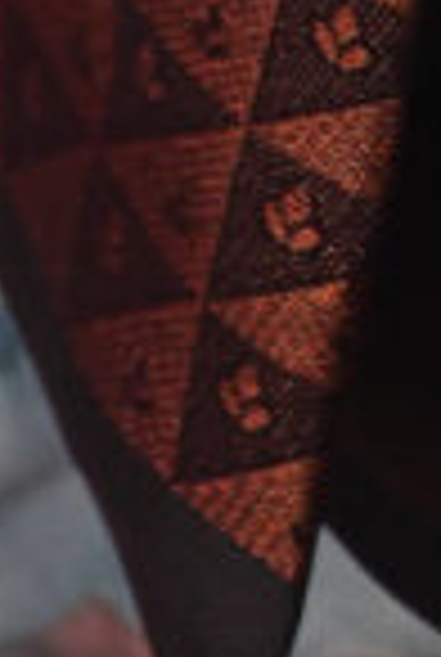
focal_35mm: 1069
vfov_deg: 1.9
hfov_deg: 1.3
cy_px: -1120
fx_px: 19549
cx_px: 634
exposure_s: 1/160
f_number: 5.6
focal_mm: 116
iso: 2000
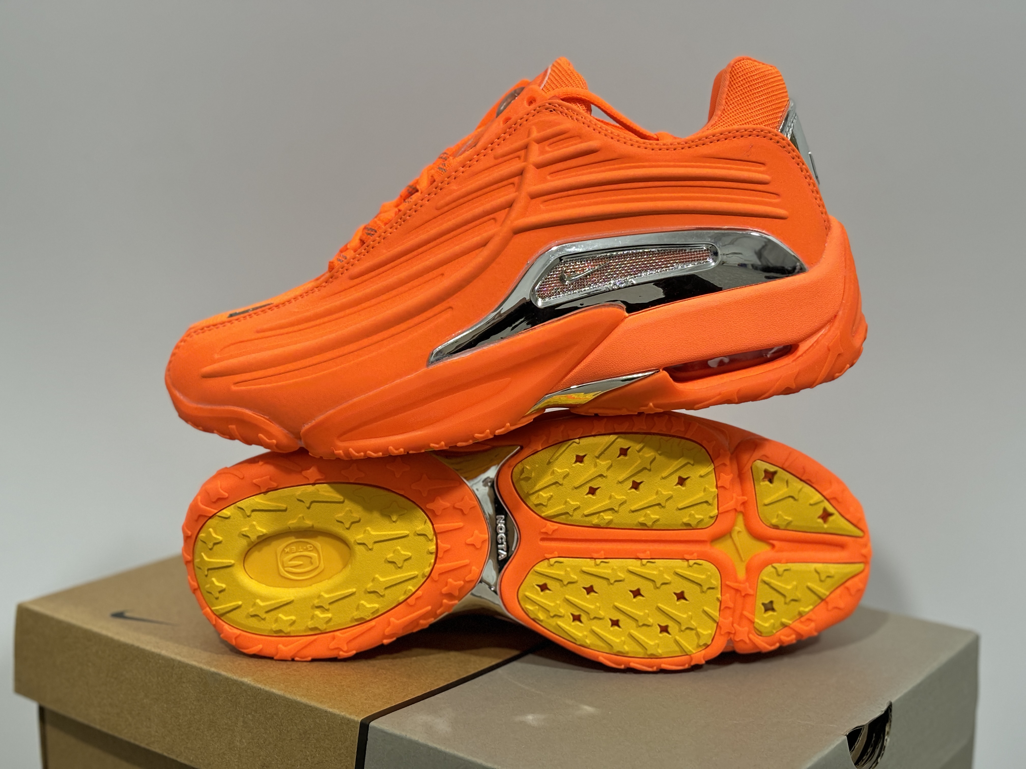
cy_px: 384
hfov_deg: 36.8
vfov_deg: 28.0
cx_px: 513
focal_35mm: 52
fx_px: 1541
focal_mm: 5.96
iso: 250
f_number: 1.6
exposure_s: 1/33
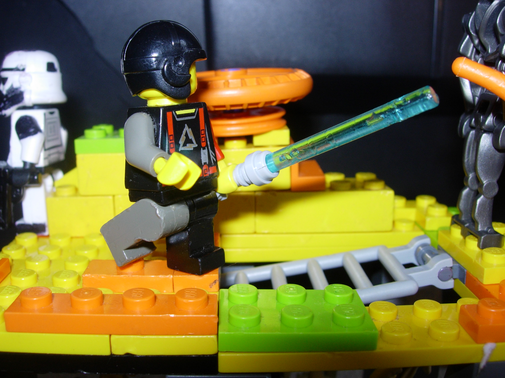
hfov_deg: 47.9
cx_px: 247
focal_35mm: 39
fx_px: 569
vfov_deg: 36.8
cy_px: 191
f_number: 4.8
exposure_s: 1/64
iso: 79
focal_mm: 7.8
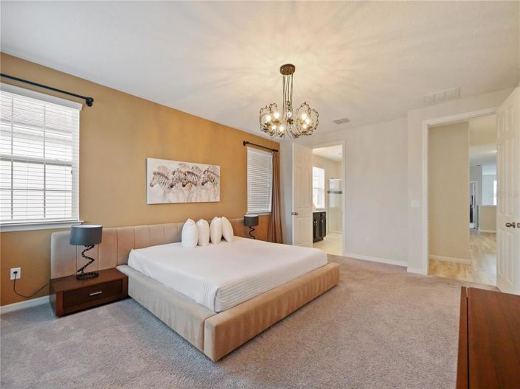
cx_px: 260
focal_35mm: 14
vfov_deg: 85.6
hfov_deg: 102.1
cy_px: 194
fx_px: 210
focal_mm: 7
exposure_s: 1/60
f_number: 4
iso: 3200
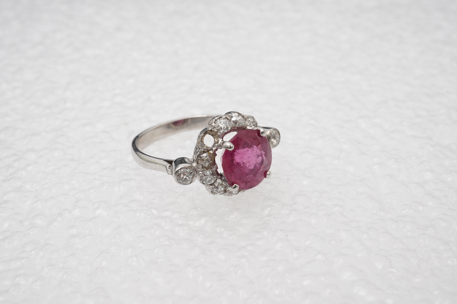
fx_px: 571
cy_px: 152
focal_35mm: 45
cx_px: 228
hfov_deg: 43.6
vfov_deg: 29.9
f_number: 22
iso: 500
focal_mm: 30
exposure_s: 1/125
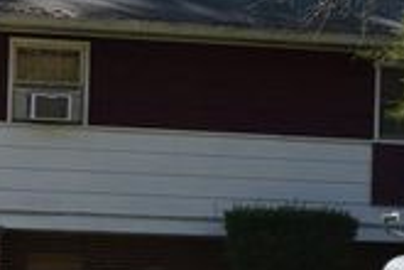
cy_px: 232
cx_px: 76
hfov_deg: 14.1
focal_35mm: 145
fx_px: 1627
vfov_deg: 9.4
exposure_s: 1/200
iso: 100
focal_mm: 32
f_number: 8
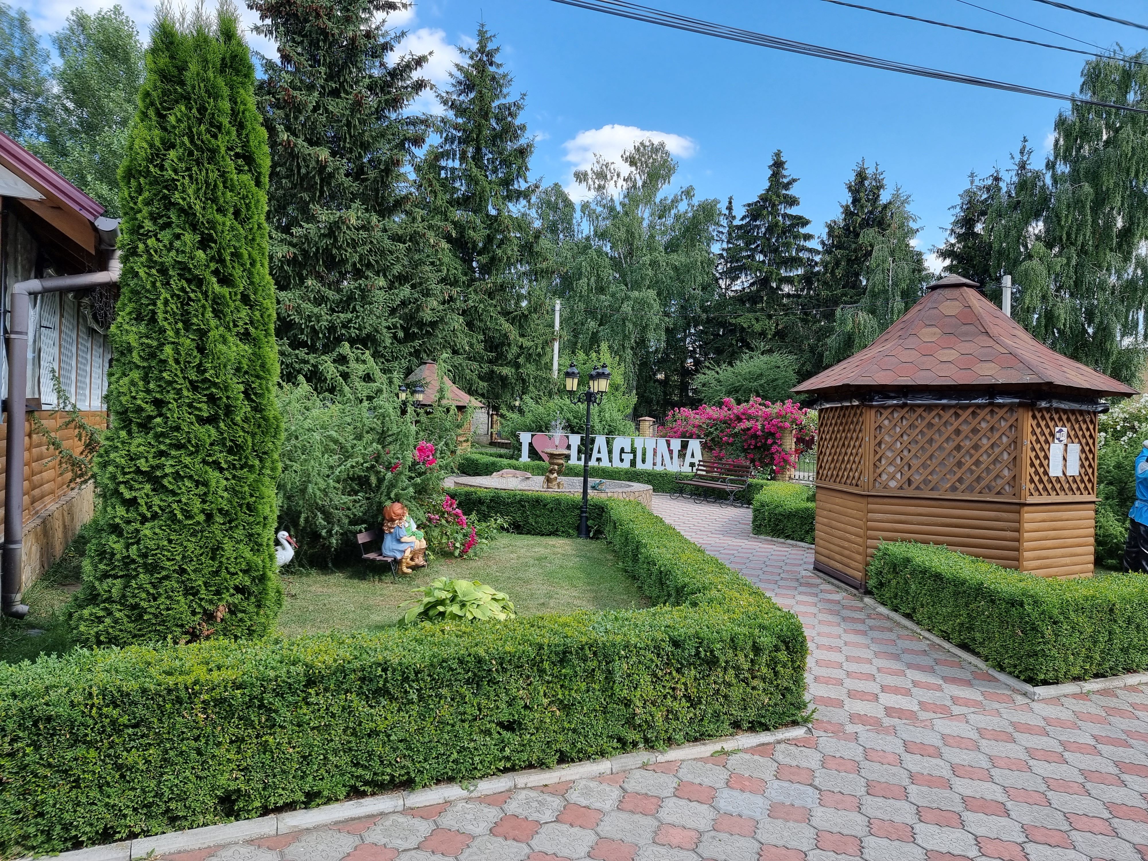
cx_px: 574
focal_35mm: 24
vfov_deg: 56.8
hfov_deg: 71.6
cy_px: 430
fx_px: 796
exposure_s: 1/363
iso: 50
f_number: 1.8
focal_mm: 6.7
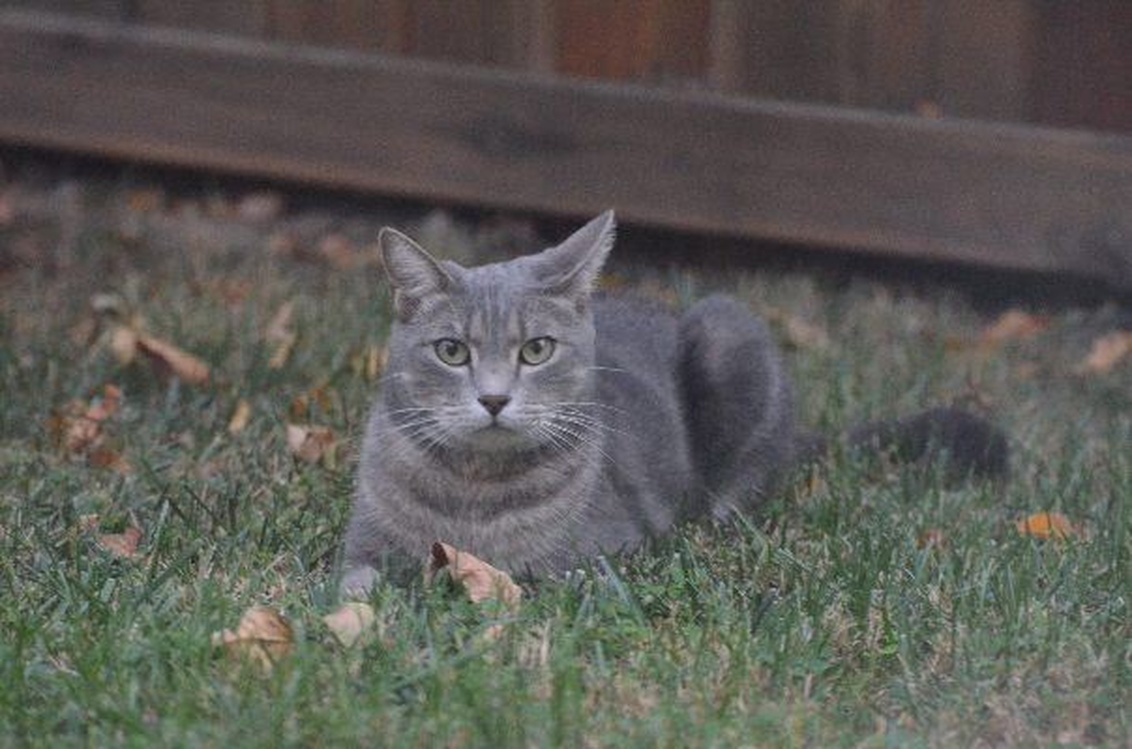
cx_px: 566
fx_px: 7531
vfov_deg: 5.7
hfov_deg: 8.6
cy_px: 374
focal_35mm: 240
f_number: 4.8
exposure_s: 1/20
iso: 3200
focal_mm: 160
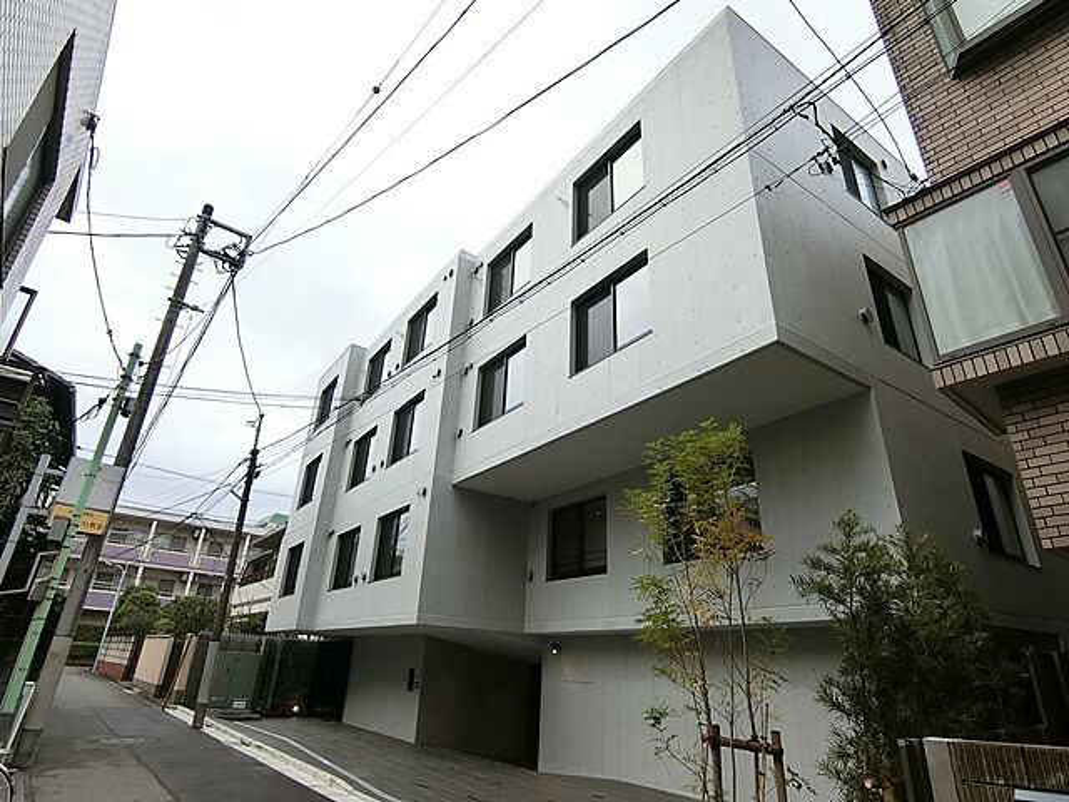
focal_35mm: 19
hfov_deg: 84.7
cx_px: 534
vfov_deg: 68.7
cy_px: 401
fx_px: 587
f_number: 2.7
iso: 80
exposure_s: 1/250
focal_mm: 4.06
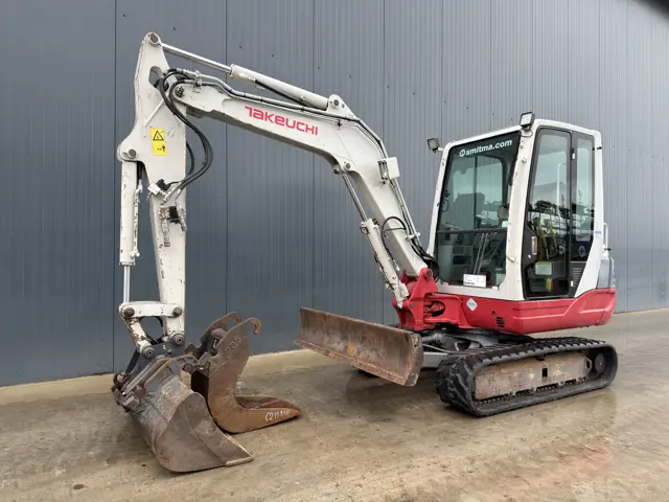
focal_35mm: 24
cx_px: 334
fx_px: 464
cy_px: 251
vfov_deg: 56.8
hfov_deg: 71.6
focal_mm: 6.76
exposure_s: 1/132
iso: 50
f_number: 1.78
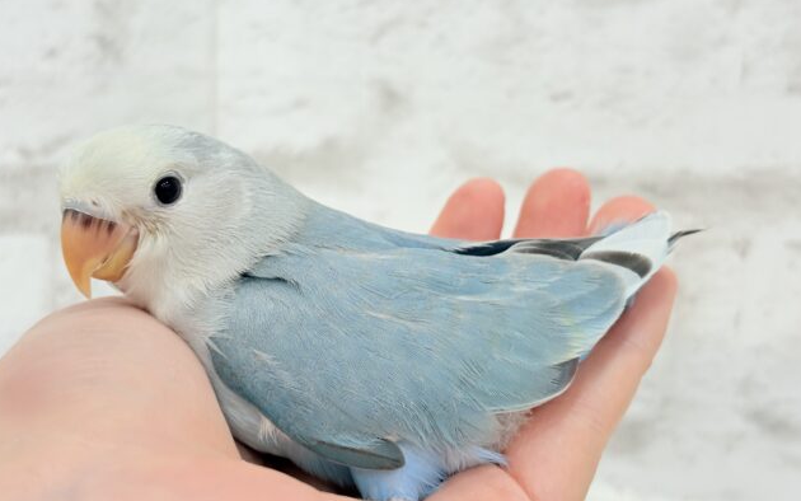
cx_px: 398
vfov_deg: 23.2
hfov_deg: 36.3
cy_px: 258
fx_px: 1223
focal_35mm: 56
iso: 50
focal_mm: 5.96
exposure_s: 1/50
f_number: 1.6
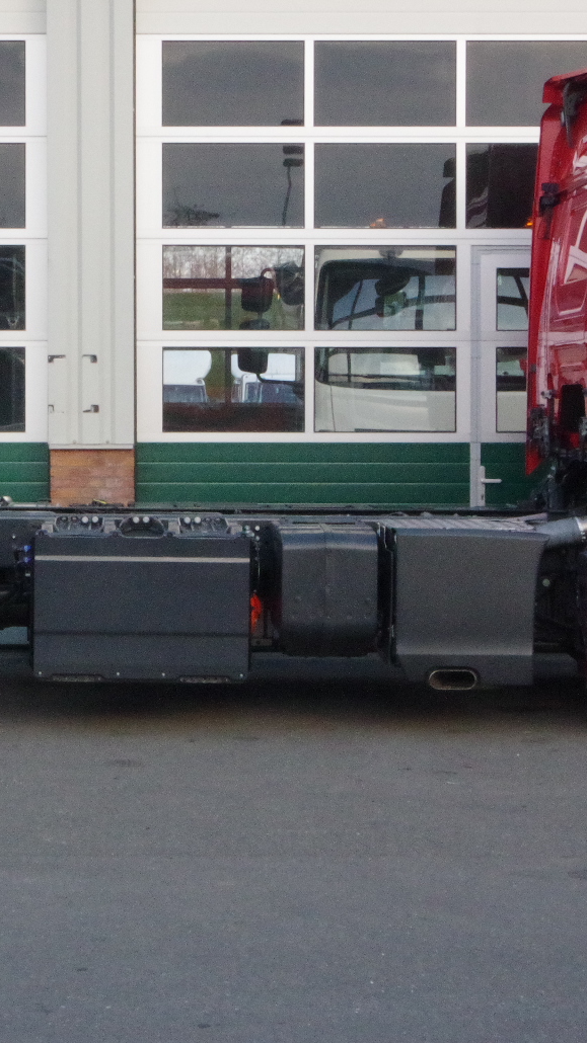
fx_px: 2270
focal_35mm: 82
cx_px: 121
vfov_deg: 25.9
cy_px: 446
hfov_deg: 14.7
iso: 6400
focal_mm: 28
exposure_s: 1/60
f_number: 22
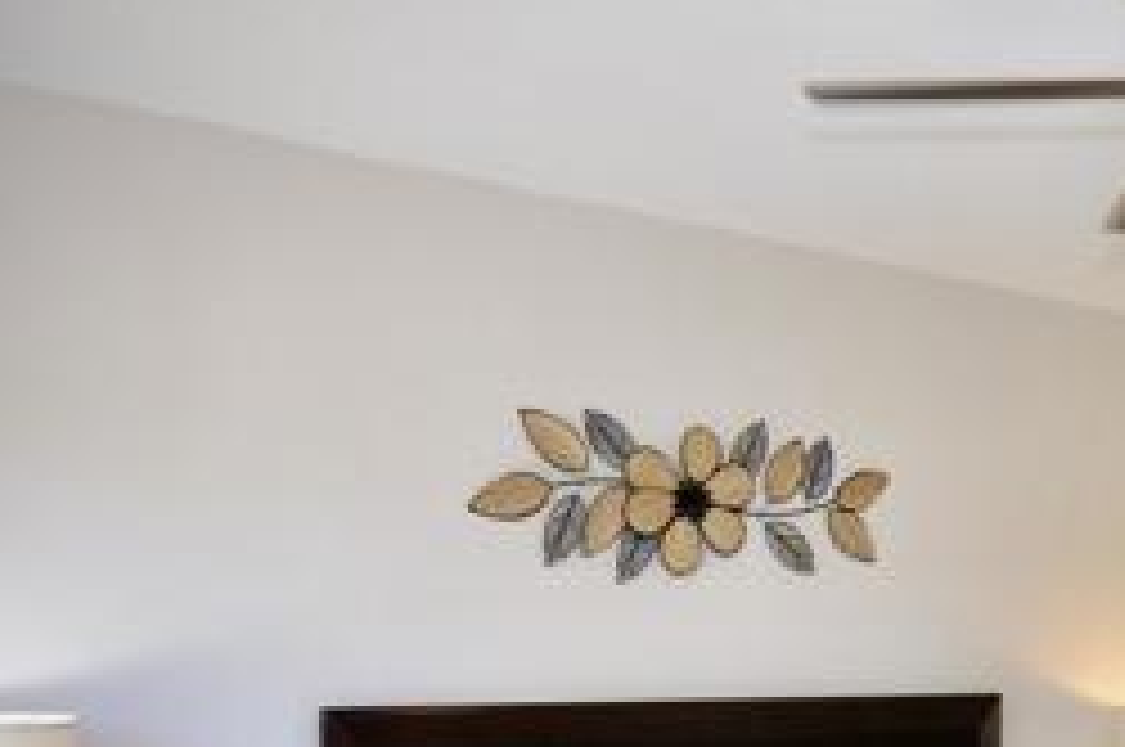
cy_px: 862
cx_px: 1148
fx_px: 1320
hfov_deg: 40.0
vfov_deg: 28.2
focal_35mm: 42
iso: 400
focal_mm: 11
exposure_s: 1/80
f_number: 4.5
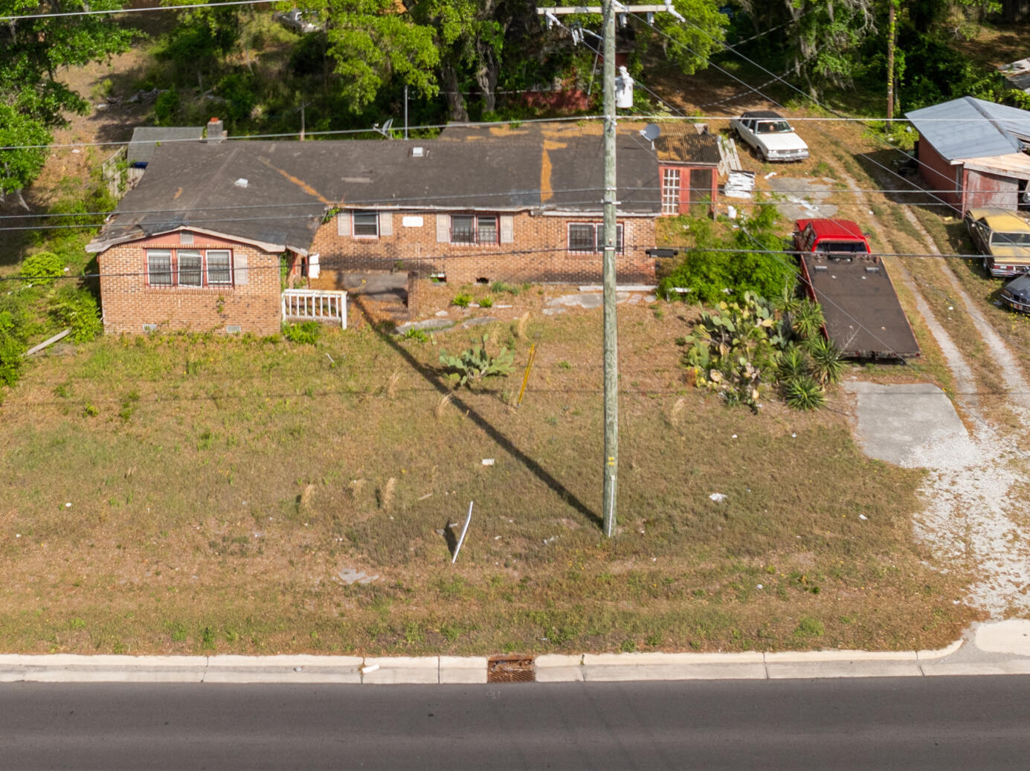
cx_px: 455
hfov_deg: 36.8
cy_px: -57
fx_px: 1546
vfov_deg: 26.1
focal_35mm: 52
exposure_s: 1/240
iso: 100
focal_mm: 12.29
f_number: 2.8
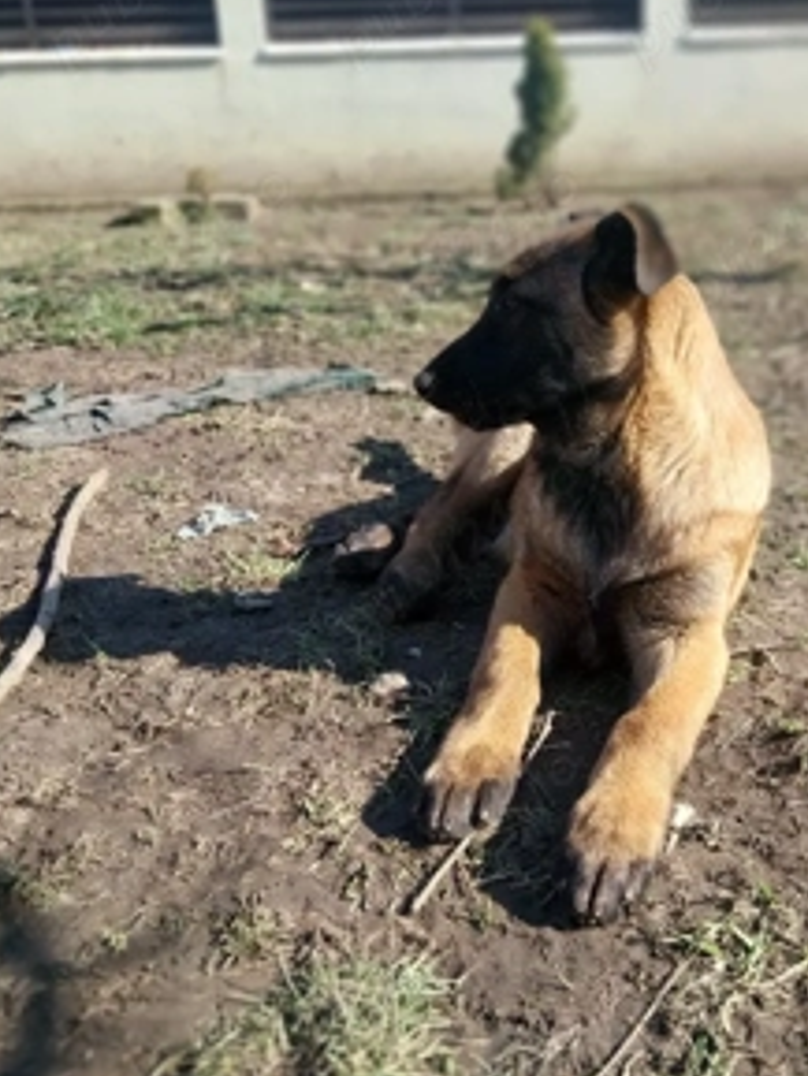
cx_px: 532
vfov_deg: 51.2
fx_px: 1120
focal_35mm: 36
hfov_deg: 39.3
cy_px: 596
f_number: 1.8
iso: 25
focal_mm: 4
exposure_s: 1/400
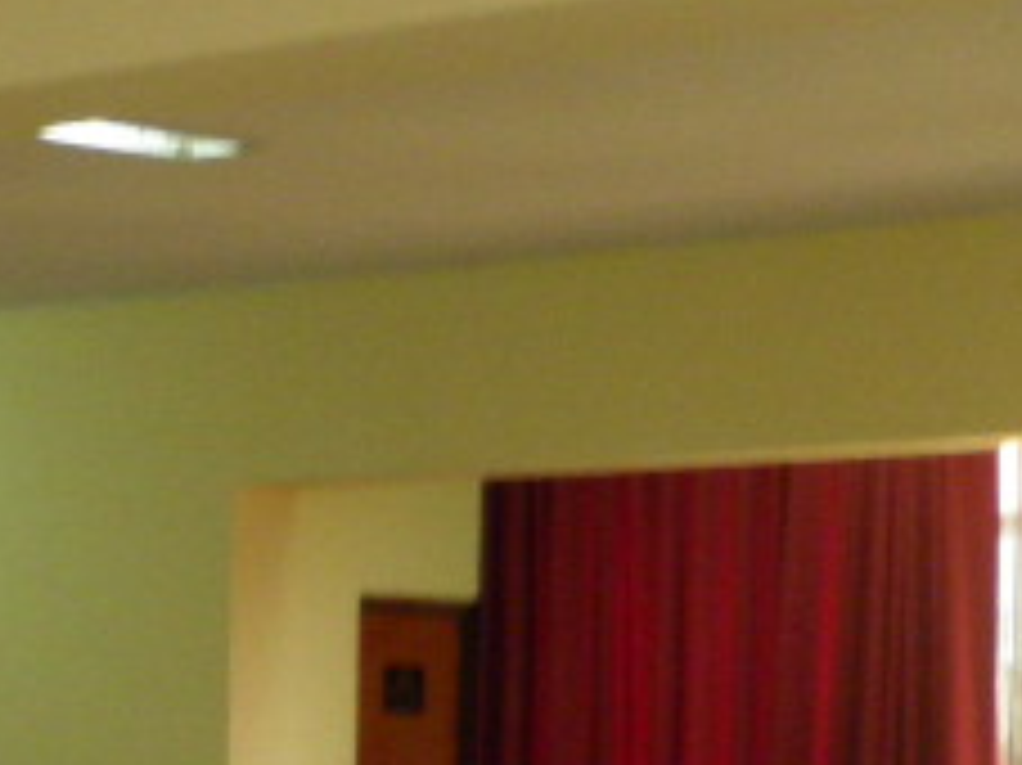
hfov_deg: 11.1
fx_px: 4662
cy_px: 1318
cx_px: -1189
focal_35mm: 158
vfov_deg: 9.0
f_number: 2.8
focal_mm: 4.9
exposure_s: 1/15
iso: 100
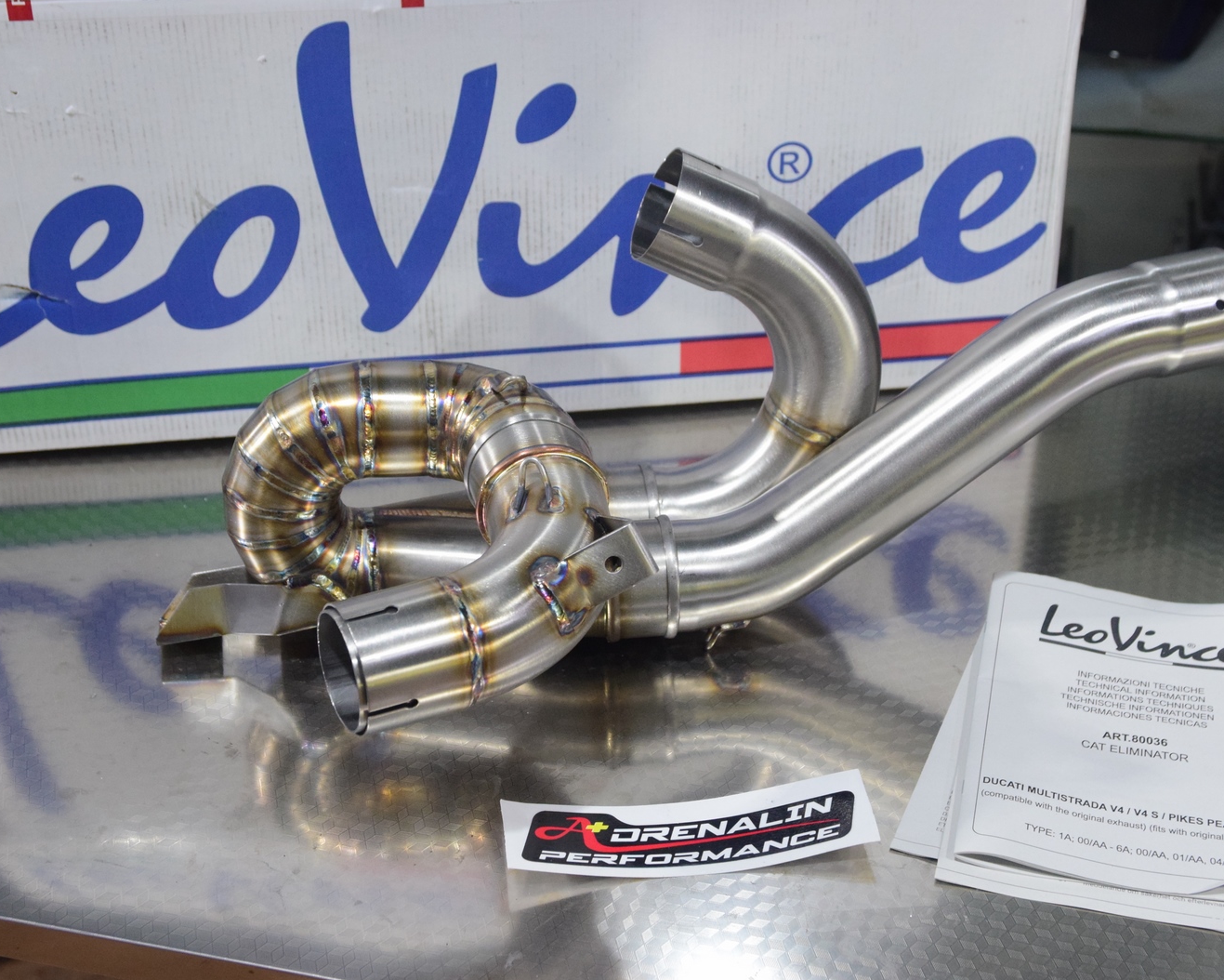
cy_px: 496
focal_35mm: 65
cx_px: 657
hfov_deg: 29.1
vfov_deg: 23.5
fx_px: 2355
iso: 2000
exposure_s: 1/25
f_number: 5.6
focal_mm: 38
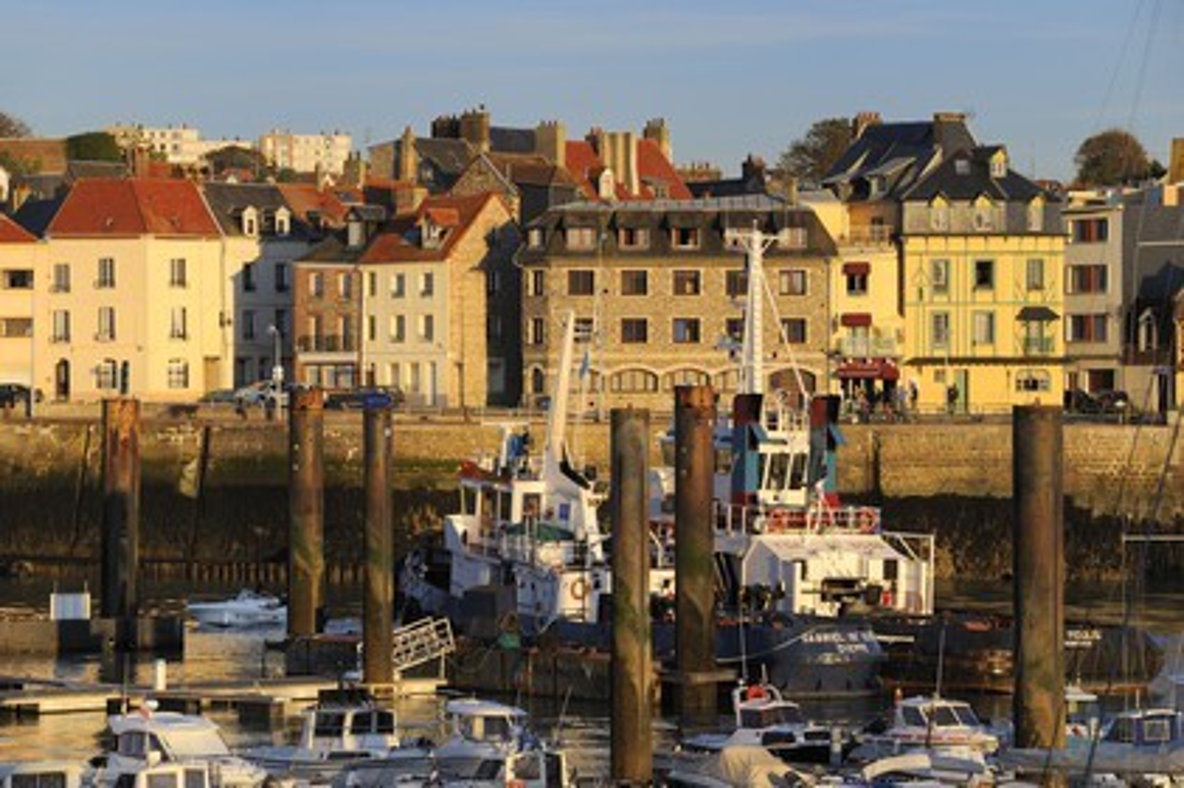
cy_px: 394
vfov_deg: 9.4
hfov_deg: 14.2
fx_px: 4765
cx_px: 592
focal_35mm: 145
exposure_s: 1/200
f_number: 9
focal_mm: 145
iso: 200
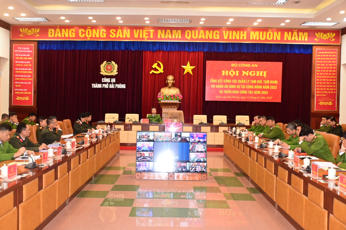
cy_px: 115
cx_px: 173
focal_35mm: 39
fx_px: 375
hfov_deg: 49.6
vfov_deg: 34.2
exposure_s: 1/200
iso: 2500
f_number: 3.8
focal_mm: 26
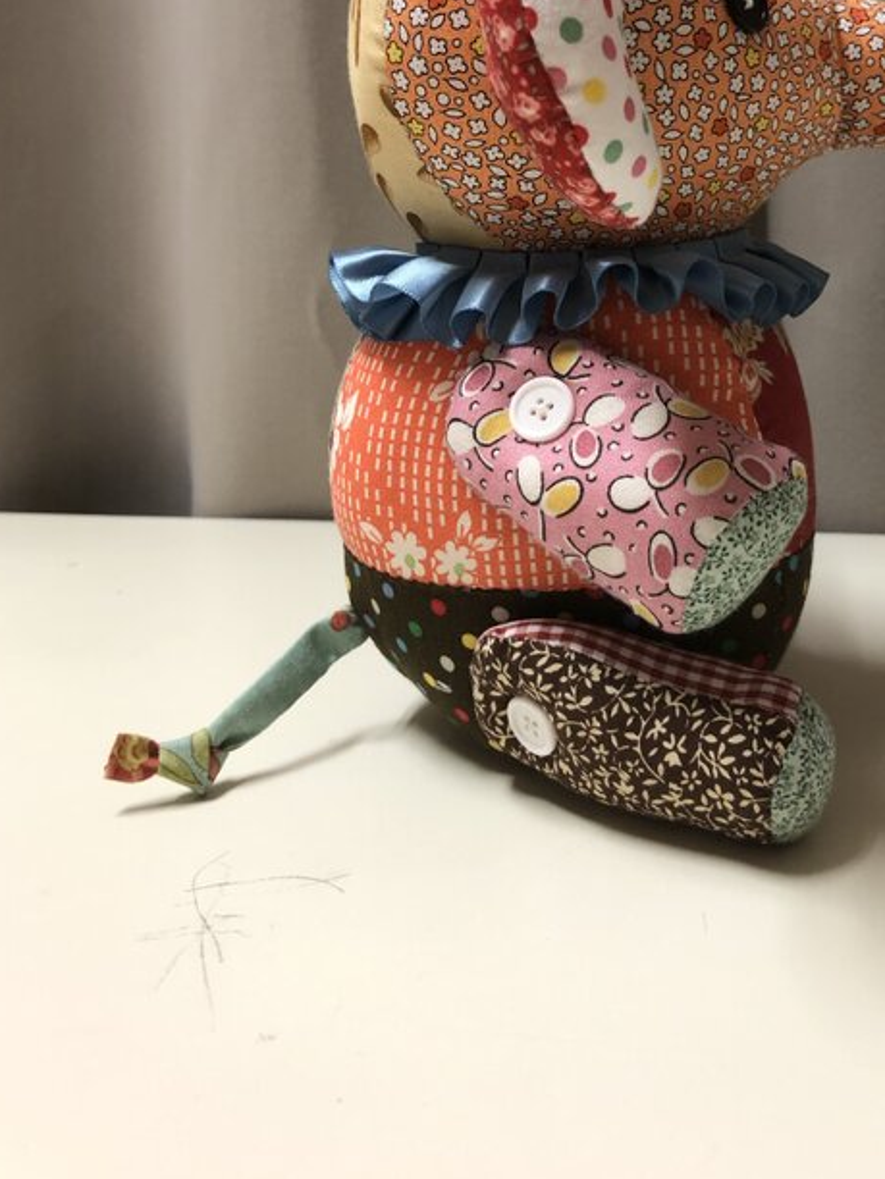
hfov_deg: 36.4
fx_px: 1329
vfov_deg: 46.9
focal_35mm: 39
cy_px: 375
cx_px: 592
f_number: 1.8
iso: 50
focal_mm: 3.99
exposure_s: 1/17
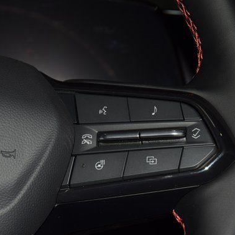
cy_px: 132
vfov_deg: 11.6
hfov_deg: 11.6
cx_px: 114
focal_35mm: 151
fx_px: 1160
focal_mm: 70
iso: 100
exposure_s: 1/125
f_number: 8
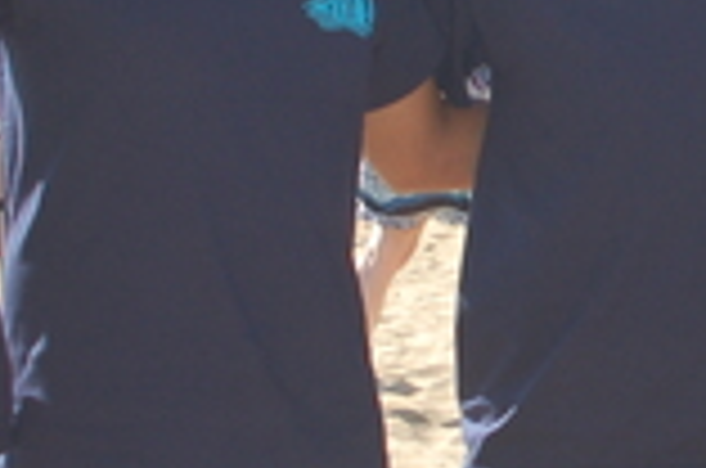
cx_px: 931
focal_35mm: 193
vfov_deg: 7.1
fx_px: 3777
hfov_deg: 10.4
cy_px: 101
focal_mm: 28
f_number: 5.6
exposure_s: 1/500
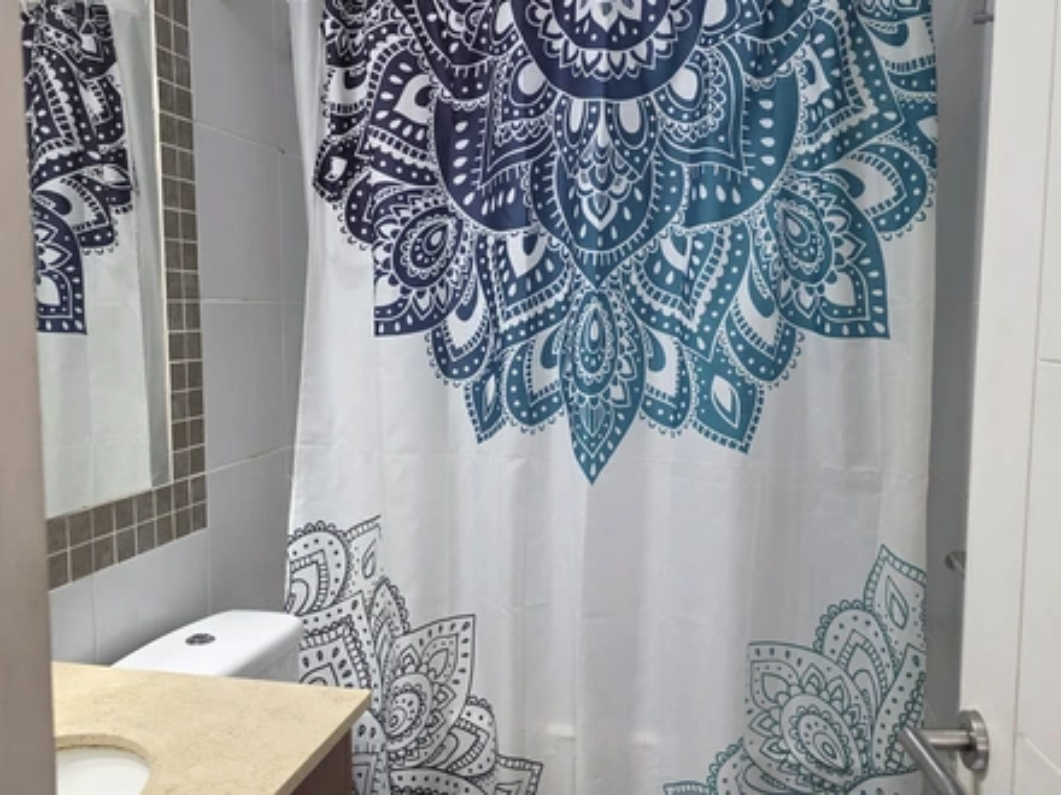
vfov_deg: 58.9
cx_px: 530
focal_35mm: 23
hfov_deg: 73.9
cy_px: 398
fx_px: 705
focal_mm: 6.3
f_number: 1.7
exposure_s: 1/120
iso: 200
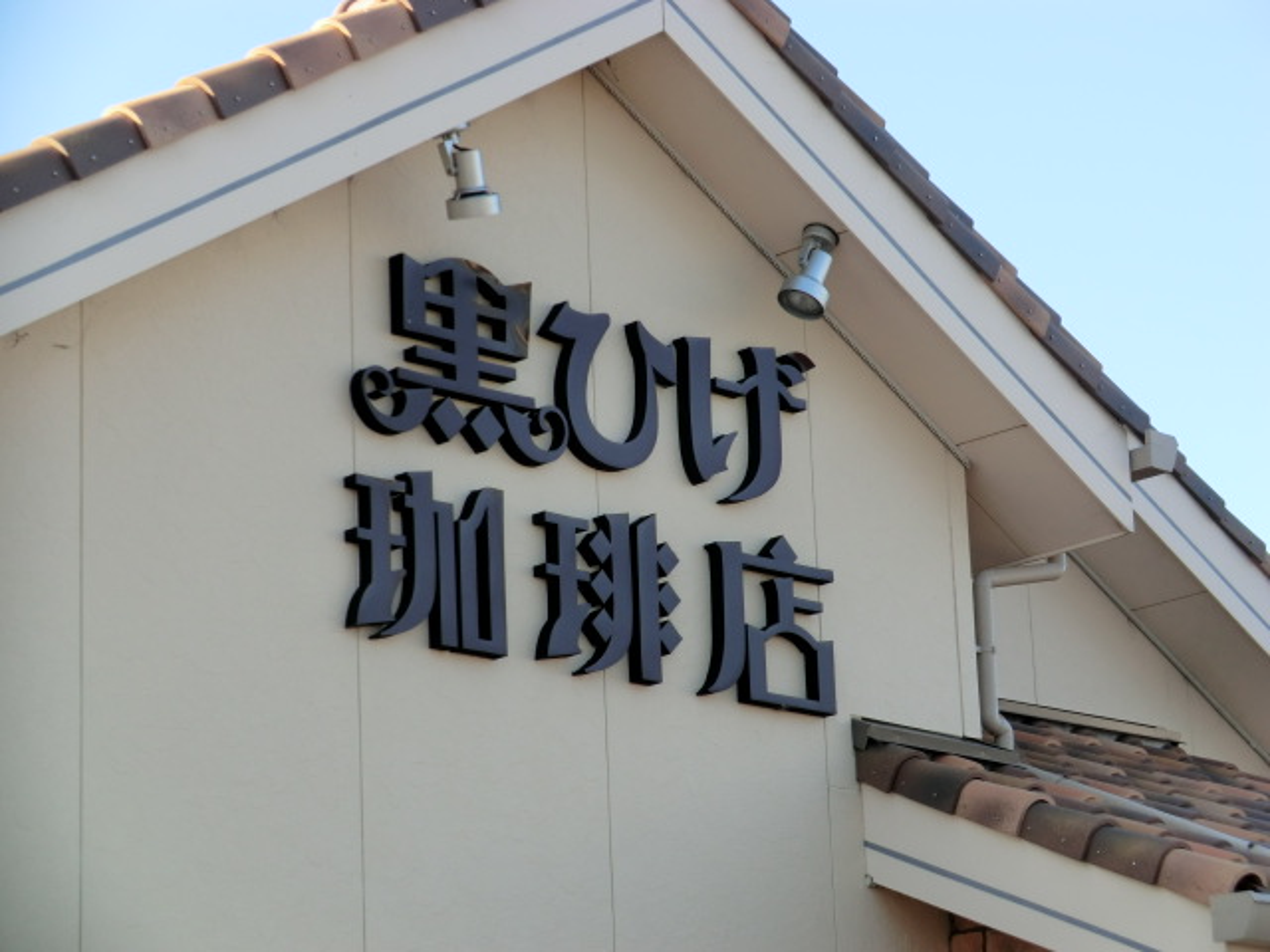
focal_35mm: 105
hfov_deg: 18.7
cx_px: 635
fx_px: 3852
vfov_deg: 14.1
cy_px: 476
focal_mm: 18.8
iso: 80
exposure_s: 1/160
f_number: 5
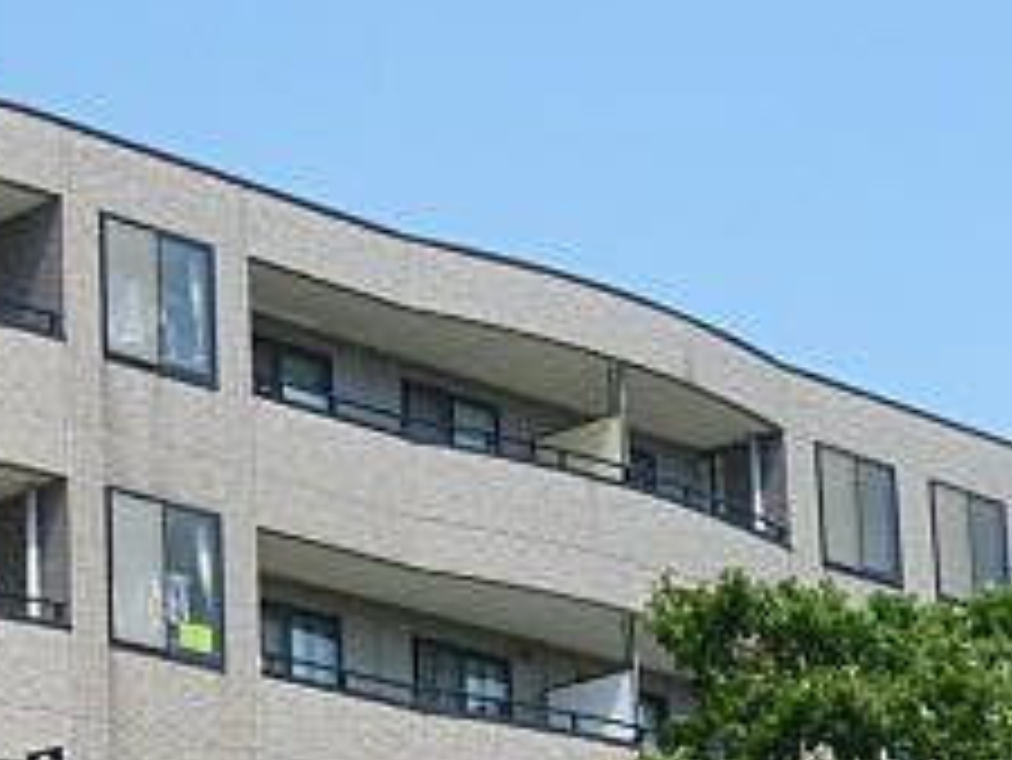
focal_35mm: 142
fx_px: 4154
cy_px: 850
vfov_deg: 10.3
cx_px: -67
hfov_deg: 13.6
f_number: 5
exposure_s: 1/400
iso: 100
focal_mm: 8.9
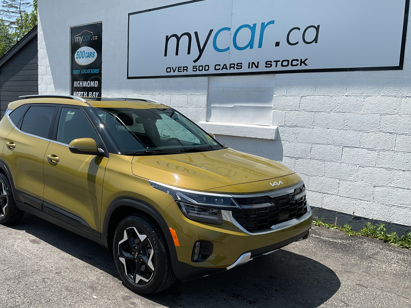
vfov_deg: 39.6
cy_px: 162
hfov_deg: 51.0
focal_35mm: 36
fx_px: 427
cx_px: 165
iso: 16
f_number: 1.8
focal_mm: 3
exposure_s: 1/1730
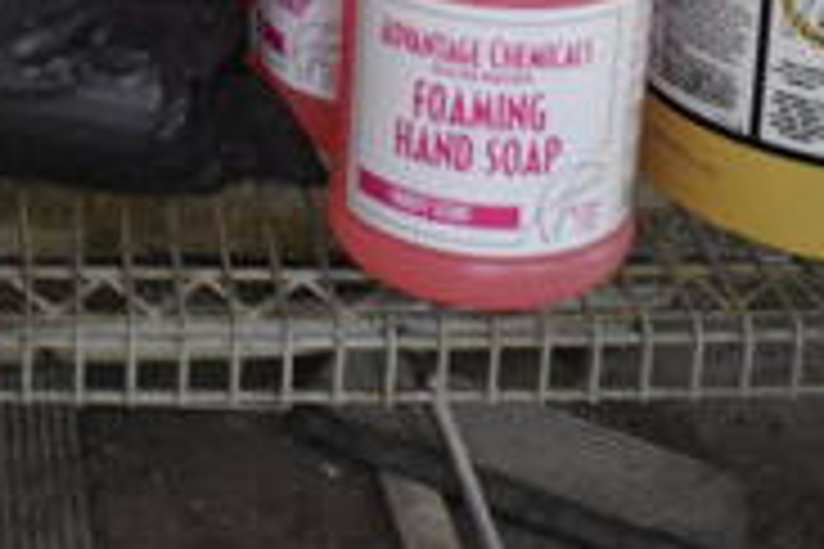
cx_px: 81
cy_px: -243
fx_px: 2060
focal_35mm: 90
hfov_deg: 22.1
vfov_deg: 14.3
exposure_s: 1/10
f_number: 3.5
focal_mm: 18
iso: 3200
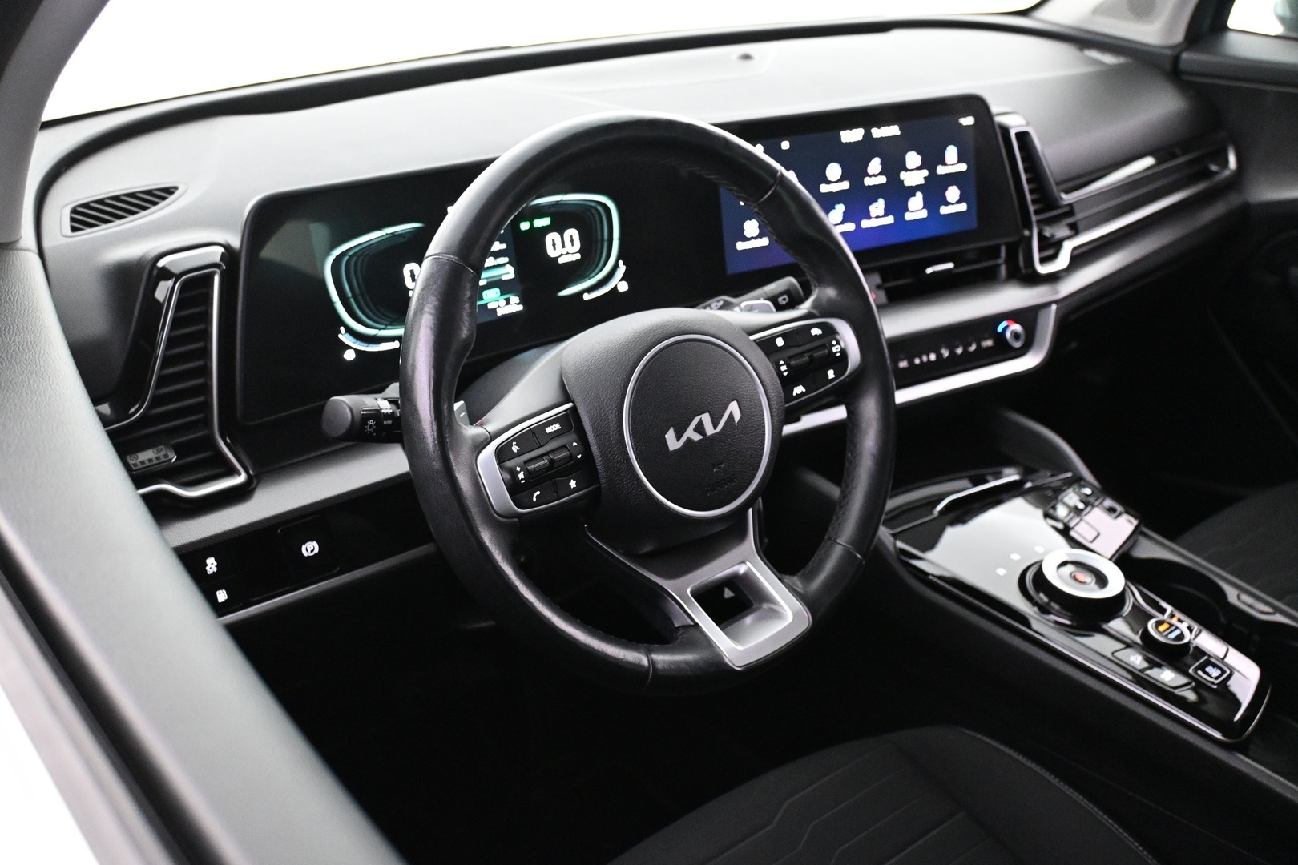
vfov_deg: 40.0
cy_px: 432
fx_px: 1190
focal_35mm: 33
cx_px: 649
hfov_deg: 57.2
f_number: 4
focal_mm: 22
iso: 4000
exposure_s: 1/25
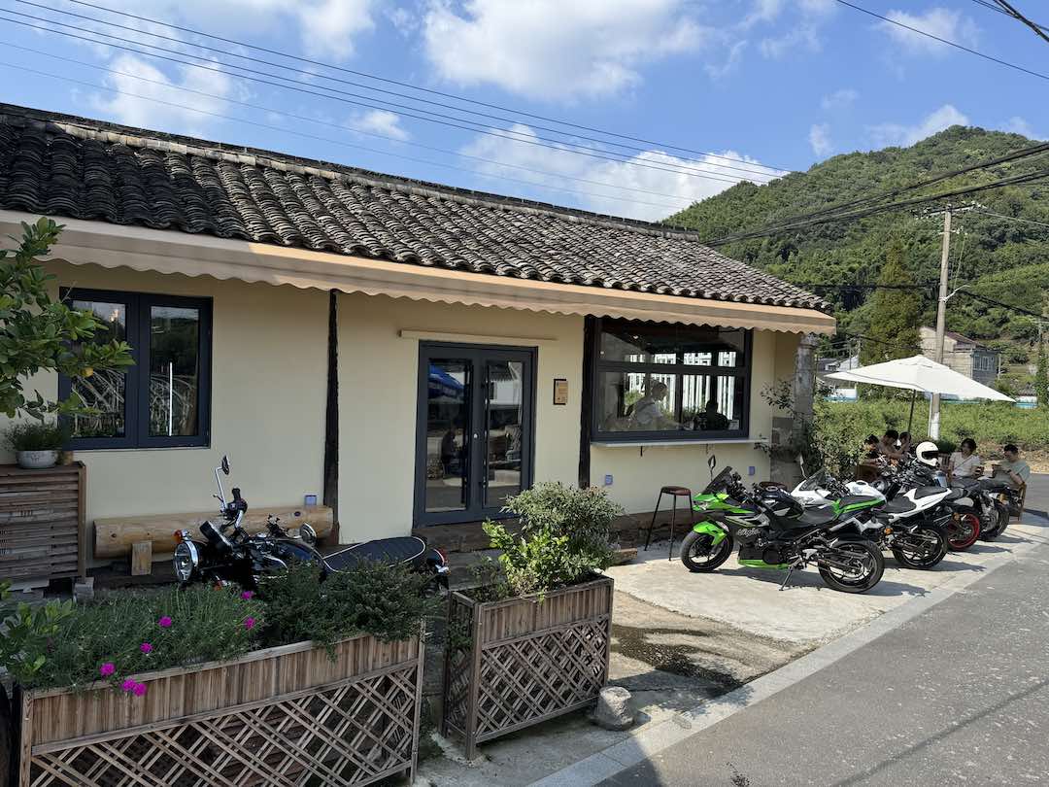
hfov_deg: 71.6
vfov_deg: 56.8
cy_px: 394
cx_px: 524
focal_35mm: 24
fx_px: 727
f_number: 1.78
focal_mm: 6.76
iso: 80
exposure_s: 1/2959
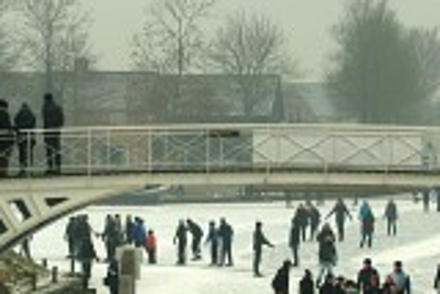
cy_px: 262
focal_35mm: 236
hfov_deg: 8.7
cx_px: 319
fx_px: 2887
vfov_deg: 5.8
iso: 200
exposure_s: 1/250
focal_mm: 56
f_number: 5.6
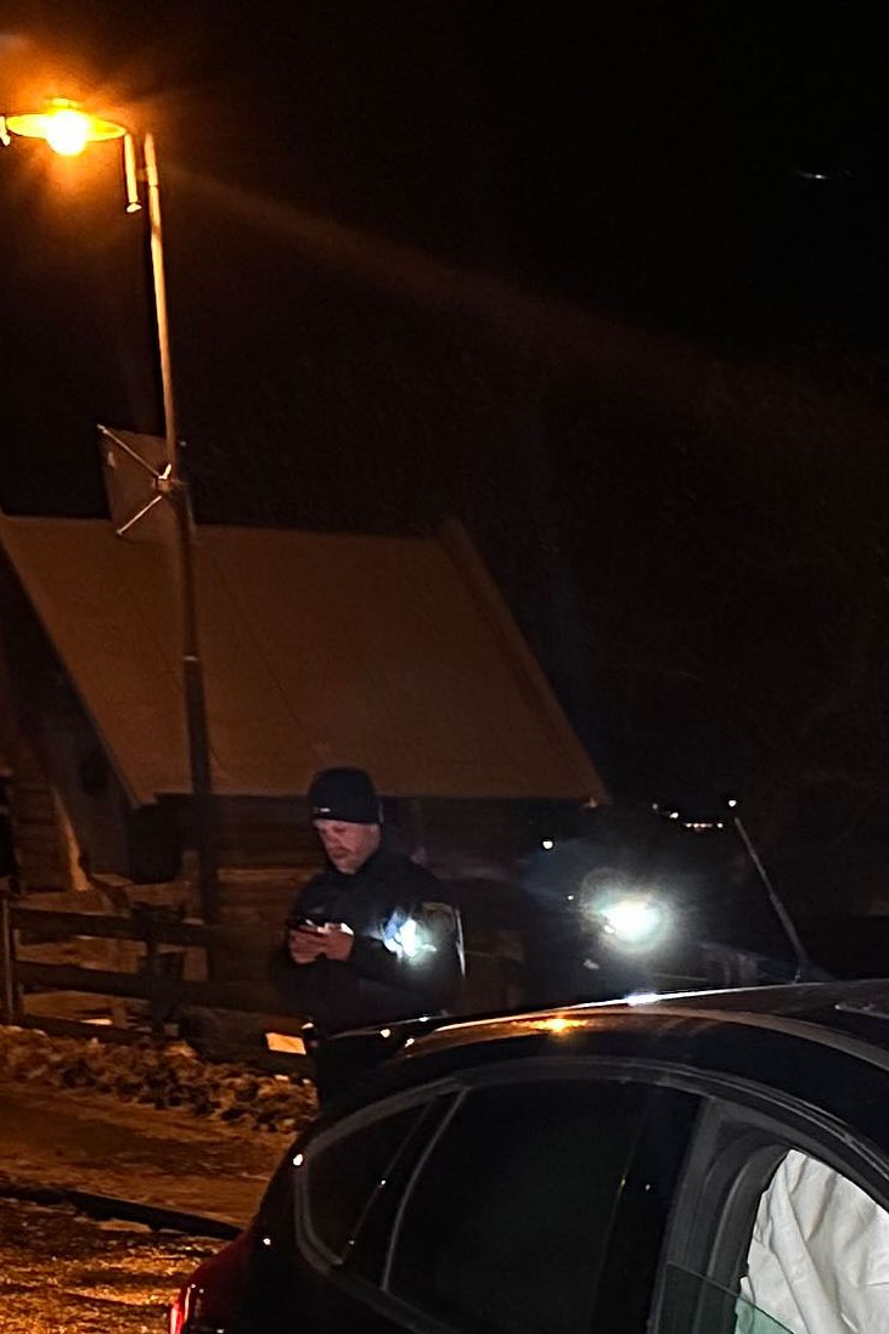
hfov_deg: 13.6
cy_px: 1617
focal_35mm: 91
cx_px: 1563
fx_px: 3372
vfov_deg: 20.8
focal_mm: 6.86
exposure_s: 1/25
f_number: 1.78
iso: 800
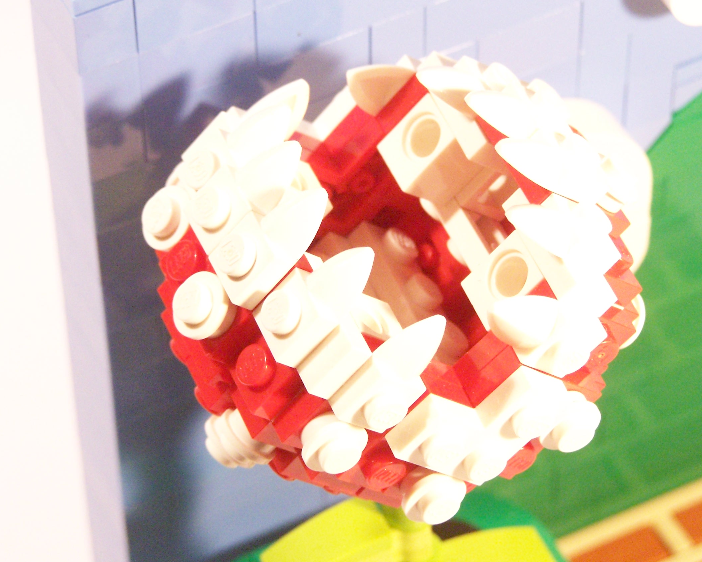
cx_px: 402
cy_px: 277
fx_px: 3179
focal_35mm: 153
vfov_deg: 10.1
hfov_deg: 12.6
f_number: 3.6
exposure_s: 1/30
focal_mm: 21.2
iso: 400
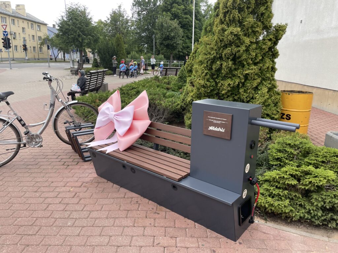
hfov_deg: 67.3
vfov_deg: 53.1
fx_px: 254
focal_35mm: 26
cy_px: 126
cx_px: 169
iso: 50
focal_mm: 4.2
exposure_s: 1/121
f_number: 1.6
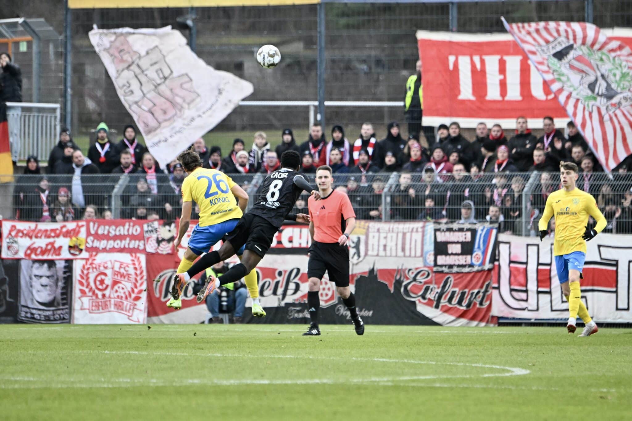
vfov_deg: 4.0
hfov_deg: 6.1
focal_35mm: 340
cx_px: 316
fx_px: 5968
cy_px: 210
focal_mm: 340
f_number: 5.6
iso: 6400
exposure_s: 1/1600
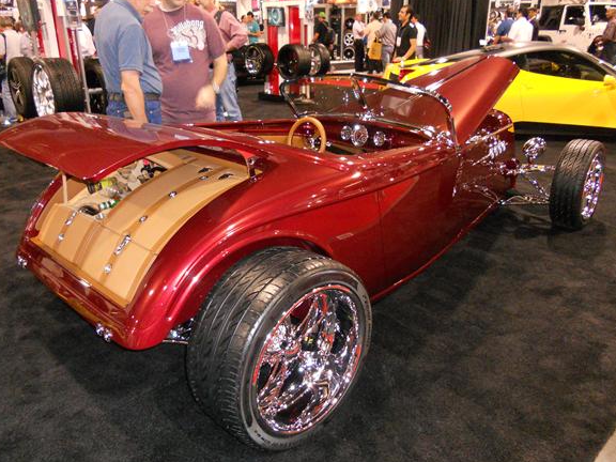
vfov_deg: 46.7
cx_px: 298
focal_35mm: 30
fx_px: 534
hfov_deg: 60.0
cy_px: 251
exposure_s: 1/25
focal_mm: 4.9
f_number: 3.2
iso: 500
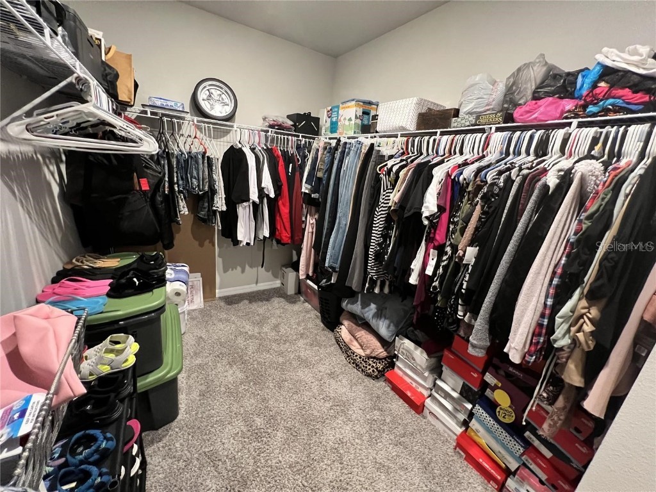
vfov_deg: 89.9
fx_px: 246
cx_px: 328
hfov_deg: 106.2
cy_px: 246
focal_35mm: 13
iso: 800
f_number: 1.8
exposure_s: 1/60
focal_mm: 1.57
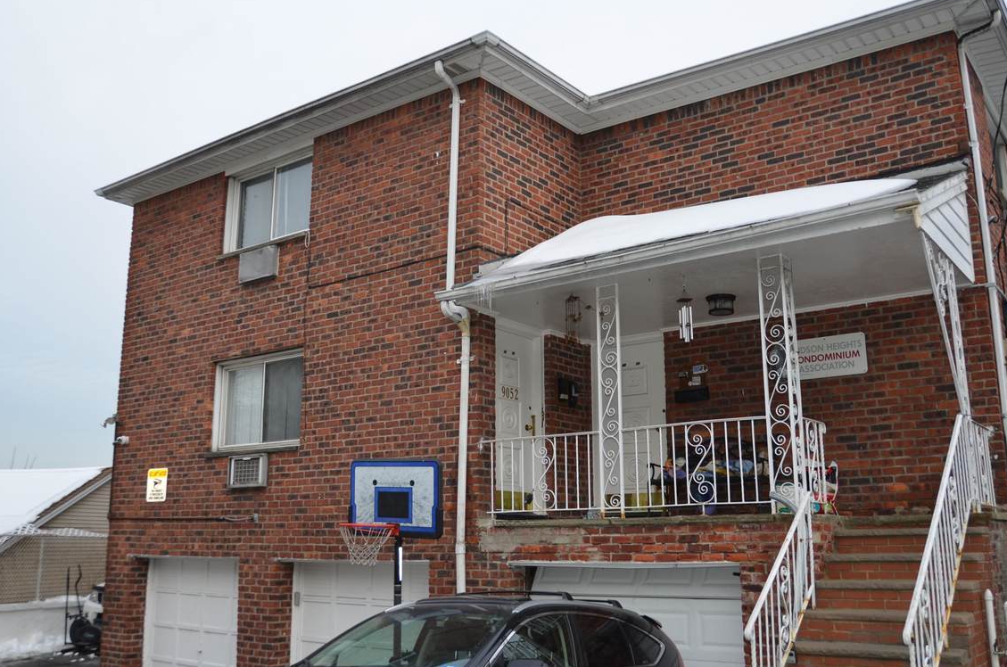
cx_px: 483
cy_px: 322
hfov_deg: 55.9
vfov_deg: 38.7
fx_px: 949
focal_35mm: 34
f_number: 3.5
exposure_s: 1/250
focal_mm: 20
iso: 200
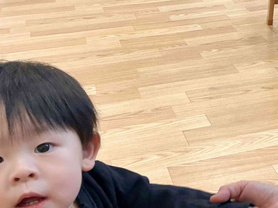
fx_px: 530
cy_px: 75
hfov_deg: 28.6
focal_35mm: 66
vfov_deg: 22.2
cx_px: 234
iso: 64
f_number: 1.8
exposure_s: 1/120
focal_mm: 3
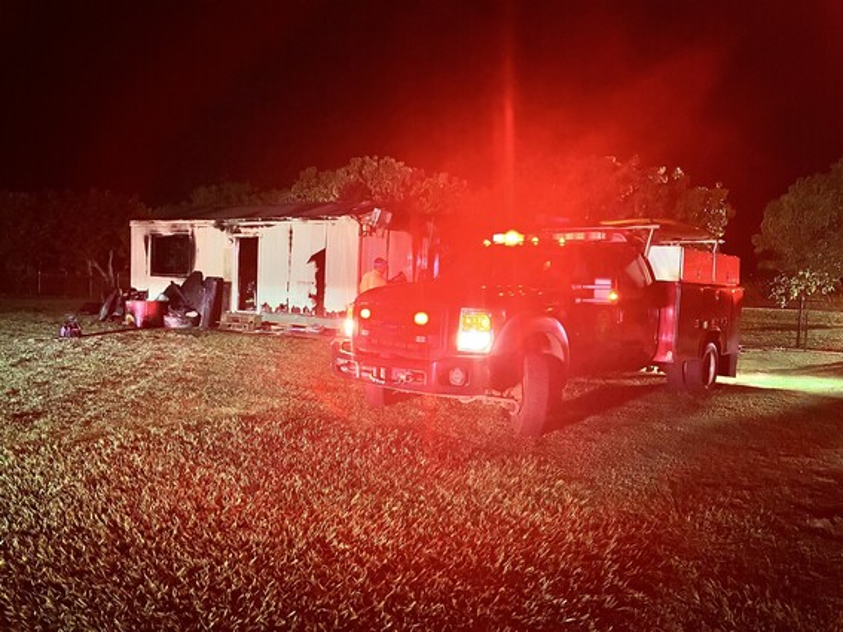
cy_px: 316
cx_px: 422
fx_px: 633
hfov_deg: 67.3
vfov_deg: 53.0
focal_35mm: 26
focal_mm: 5.1
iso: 640
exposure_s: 1/30
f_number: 1.6
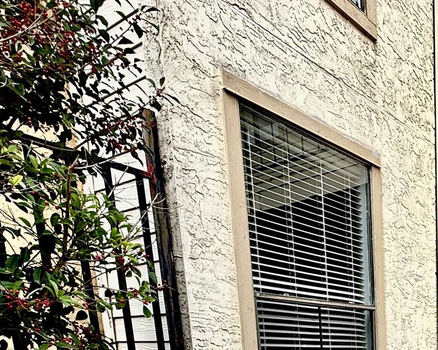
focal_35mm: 34
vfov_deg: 36.4
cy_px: 389
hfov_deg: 44.4
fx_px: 441
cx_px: 444
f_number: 2.2
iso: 50
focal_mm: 2.22
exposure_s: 1/820
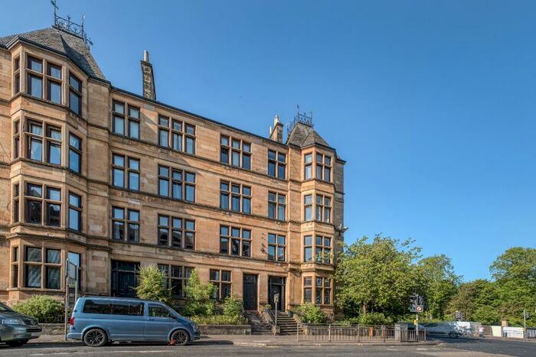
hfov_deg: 101.5
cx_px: 268
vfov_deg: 78.5
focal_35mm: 15
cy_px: 178
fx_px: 219
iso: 100
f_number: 3.2
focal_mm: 14.7
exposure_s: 1/500
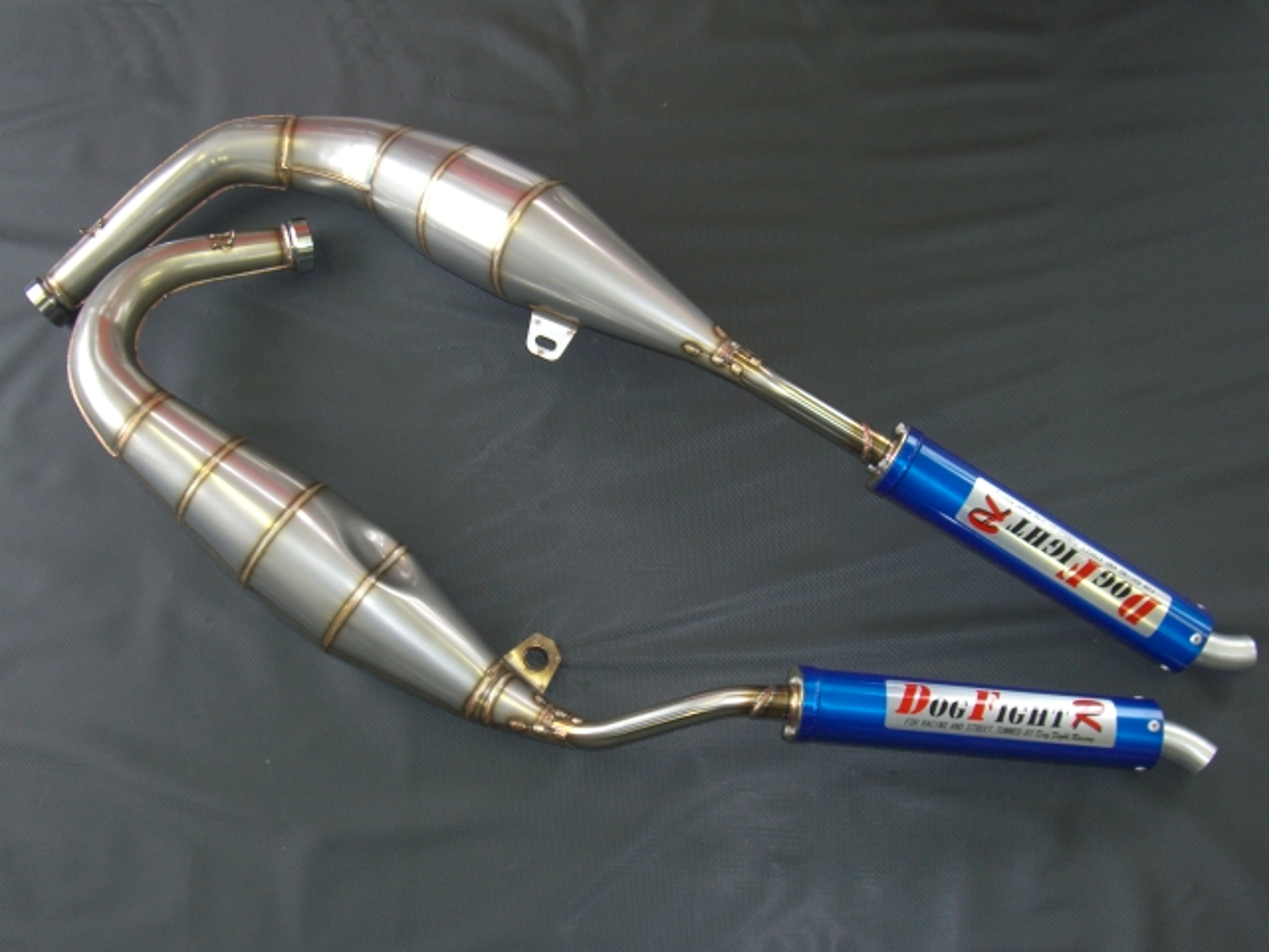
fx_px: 1686
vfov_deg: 31.5
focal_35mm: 46
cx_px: 634
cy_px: 476
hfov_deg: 41.2
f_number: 3.1
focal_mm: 9.6
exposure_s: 1/60
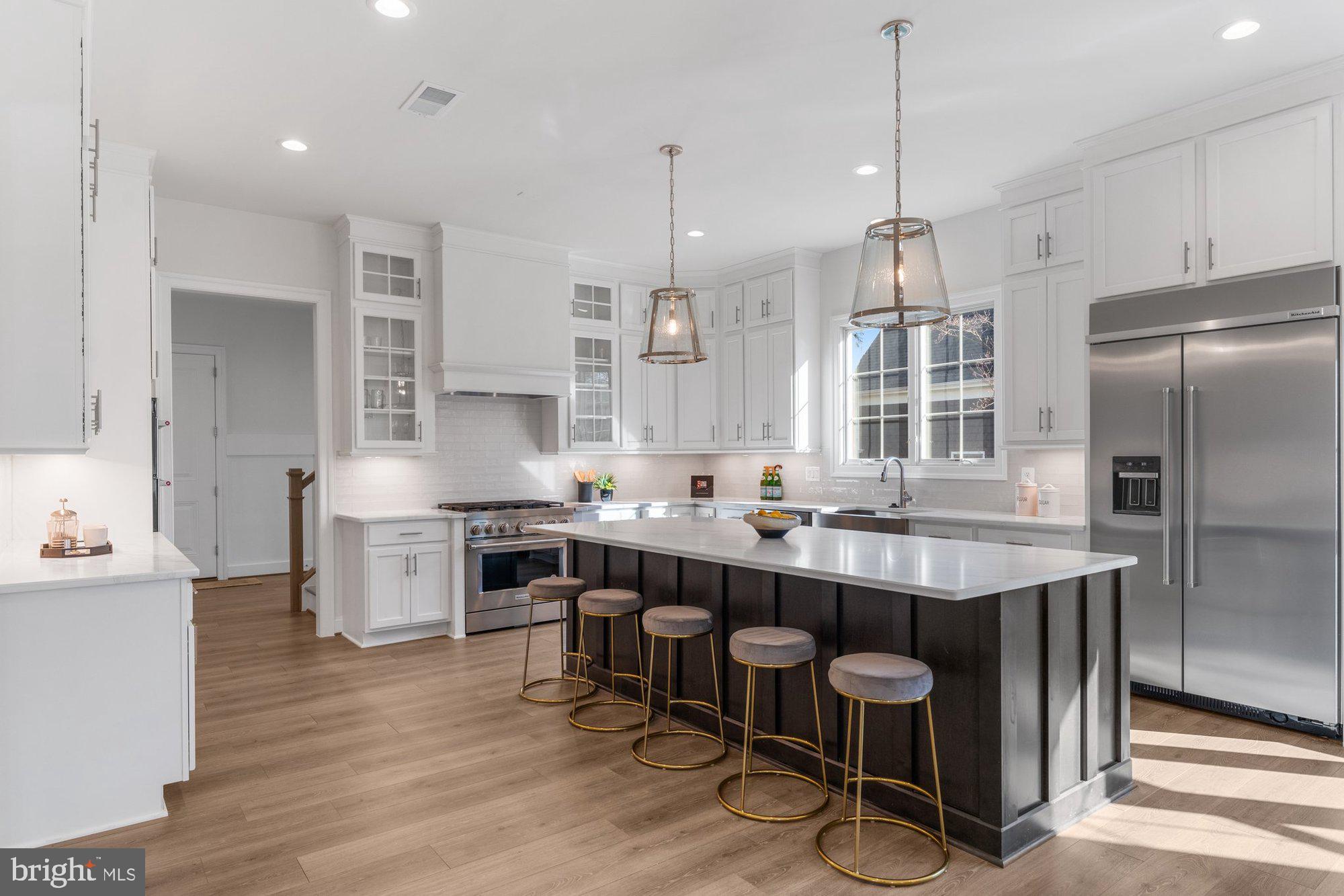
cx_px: 672
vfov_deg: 61.9
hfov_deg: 84.0
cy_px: 448
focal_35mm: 20
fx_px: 747
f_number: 8
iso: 640
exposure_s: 1/20
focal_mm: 20
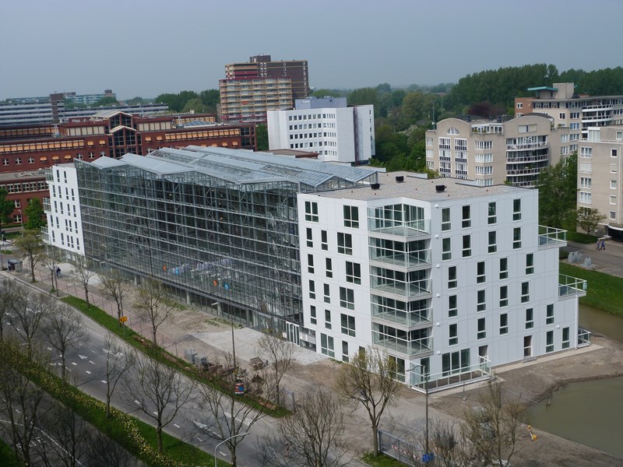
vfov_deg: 34.3
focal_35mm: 42
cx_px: 312
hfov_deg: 44.8
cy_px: 234
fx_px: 756
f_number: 5.6
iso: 80
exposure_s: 1/400
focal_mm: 7.6
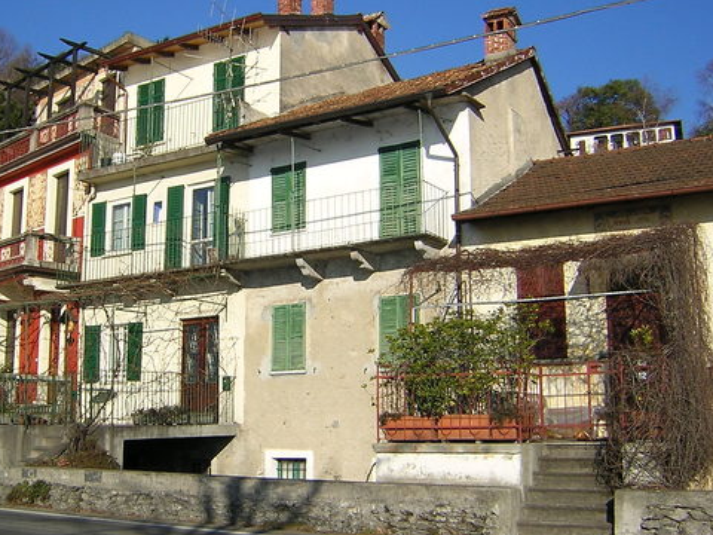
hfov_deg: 41.8
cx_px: 279
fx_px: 927
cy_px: 285
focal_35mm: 45
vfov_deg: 32.2
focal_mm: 4.7
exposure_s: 1/438
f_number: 5.2
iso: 100
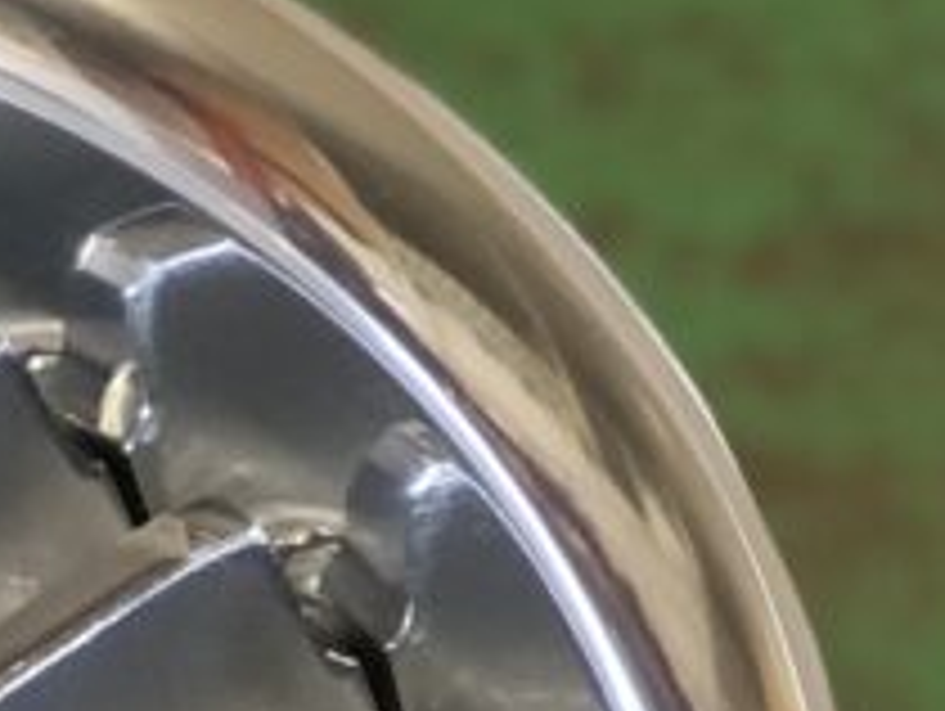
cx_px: -1647
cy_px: 1611
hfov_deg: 5.8
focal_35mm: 325
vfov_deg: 4.5
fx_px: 8882
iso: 64
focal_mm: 6.6
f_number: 2.8
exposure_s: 1/30
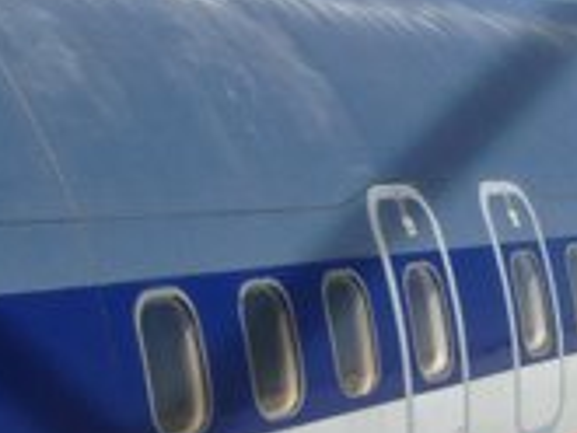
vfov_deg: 12.5
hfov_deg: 16.7
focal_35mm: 118
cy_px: 306
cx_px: 280
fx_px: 1968
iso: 50
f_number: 2.4
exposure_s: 1/2358
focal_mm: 4.13
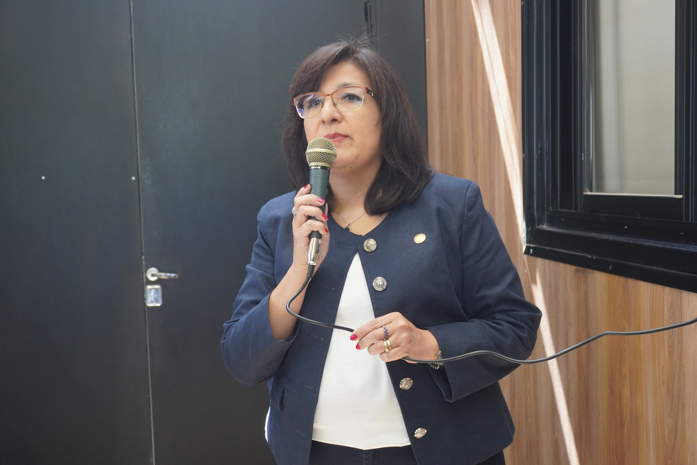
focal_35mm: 44
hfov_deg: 45.0
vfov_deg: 30.8
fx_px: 842
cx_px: 348
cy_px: 232
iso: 1600
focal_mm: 29
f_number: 4.5
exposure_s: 1/160
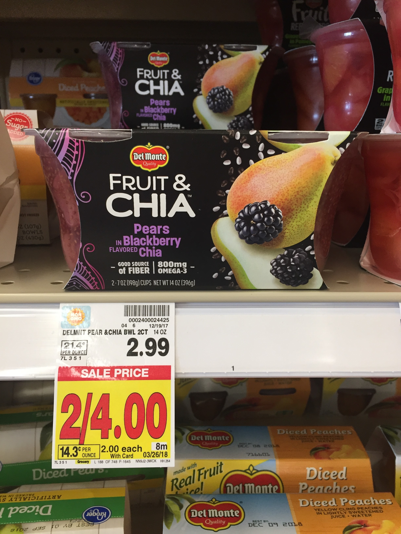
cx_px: 200
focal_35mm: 29
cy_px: 267
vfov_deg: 61.7
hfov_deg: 48.2
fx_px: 448
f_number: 2.2
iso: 50
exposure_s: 1/30
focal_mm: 4.15
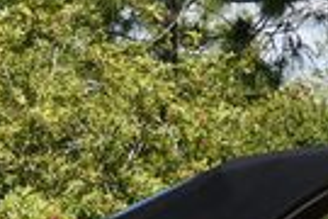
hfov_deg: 7.5
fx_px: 2423
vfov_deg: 5.2
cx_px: 556
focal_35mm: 266
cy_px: 153
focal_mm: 28
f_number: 8
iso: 110
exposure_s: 1/250
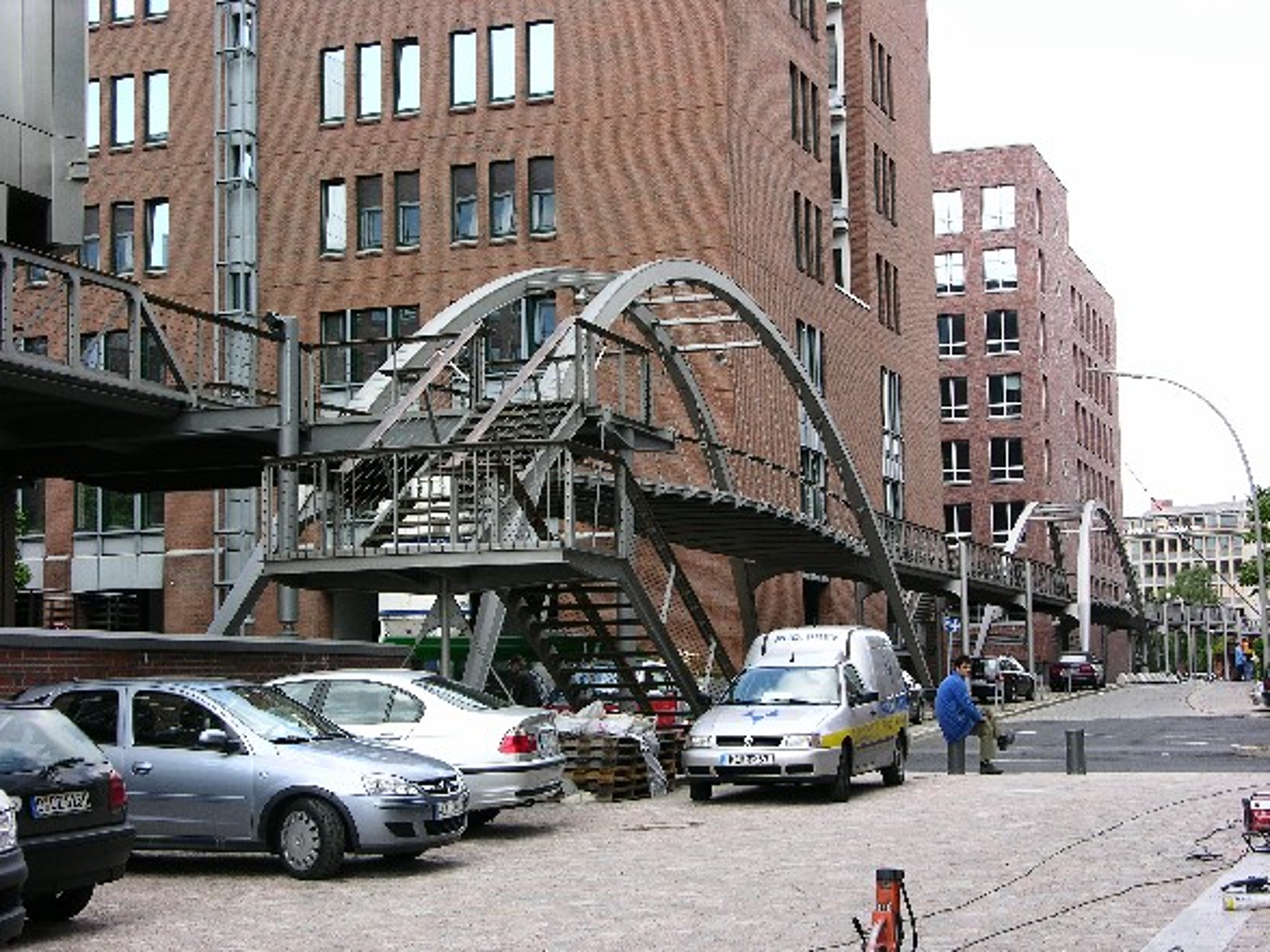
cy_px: 476
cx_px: 635
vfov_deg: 23.6
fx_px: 2274
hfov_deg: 31.2
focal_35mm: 62
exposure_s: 1/78.4
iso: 50
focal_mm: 15.7
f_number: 5.1
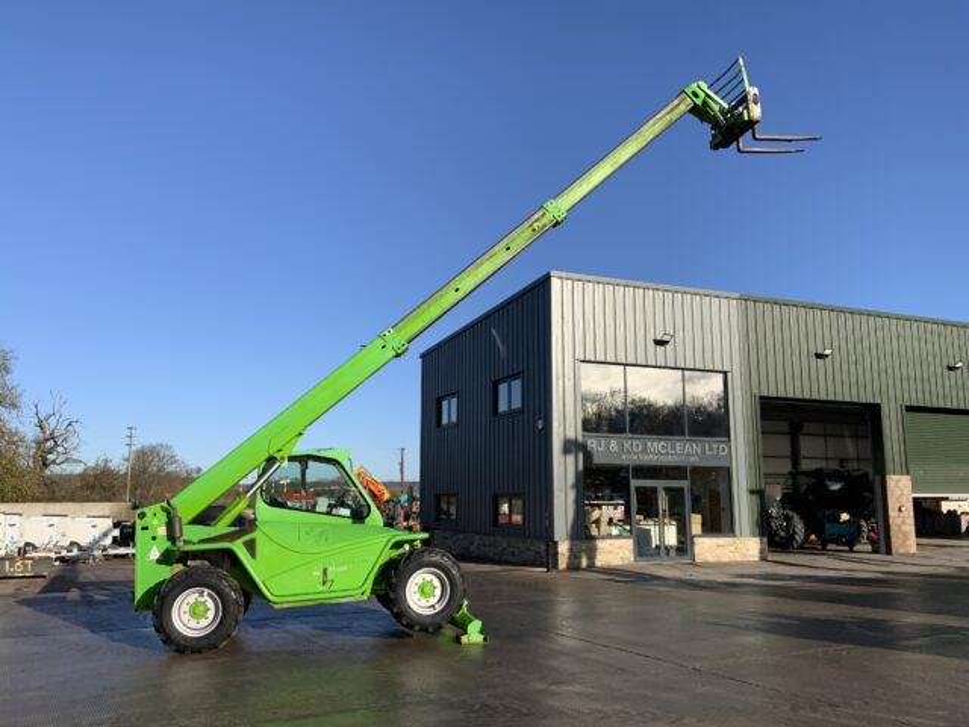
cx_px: 484
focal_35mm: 29
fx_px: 812
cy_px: 364
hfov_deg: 61.7
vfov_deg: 48.2
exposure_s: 1/2959
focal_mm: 3
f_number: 1.8
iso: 20
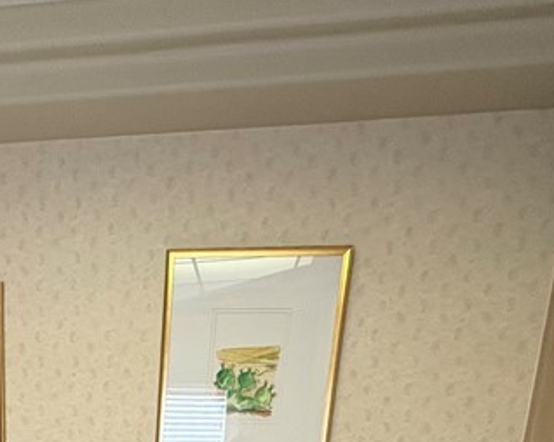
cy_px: 649
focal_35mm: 44
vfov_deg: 26.0
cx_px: 78
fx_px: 721
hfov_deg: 39.6
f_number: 2.2
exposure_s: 1/60
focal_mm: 2.22
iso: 250
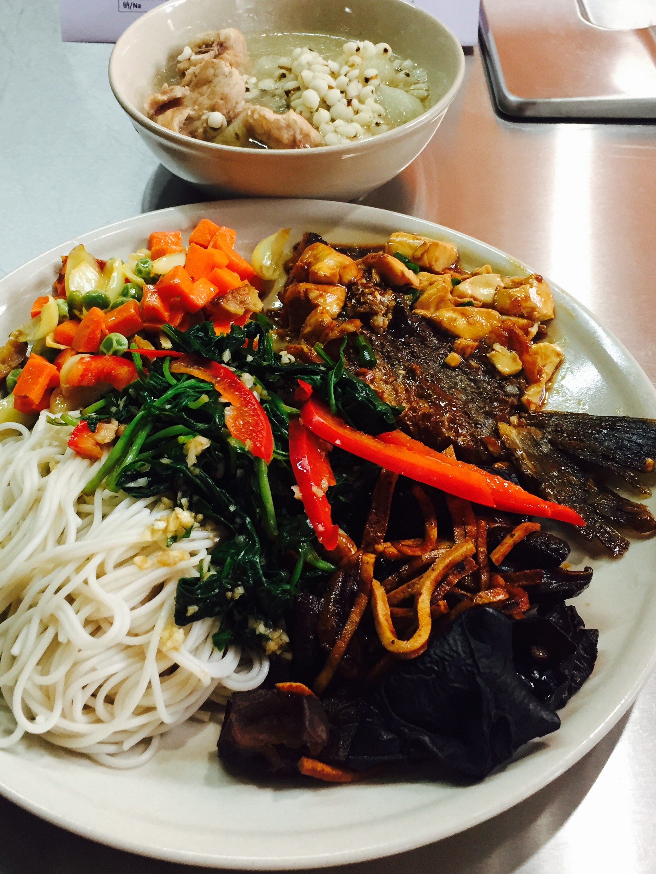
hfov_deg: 38.6
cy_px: 360
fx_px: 935
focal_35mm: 37
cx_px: 290
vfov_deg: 49.9
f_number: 2.2
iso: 125
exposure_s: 1/33
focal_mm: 4.15
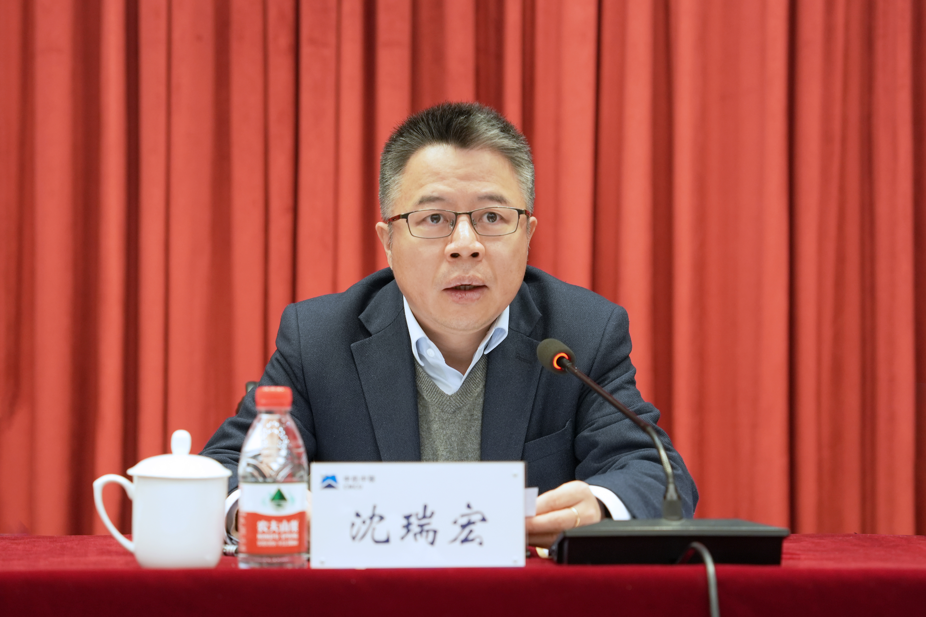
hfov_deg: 31.0
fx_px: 1672
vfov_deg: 20.9
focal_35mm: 65
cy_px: 308
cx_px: 463
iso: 800
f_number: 2.8
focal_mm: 65
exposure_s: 1/80
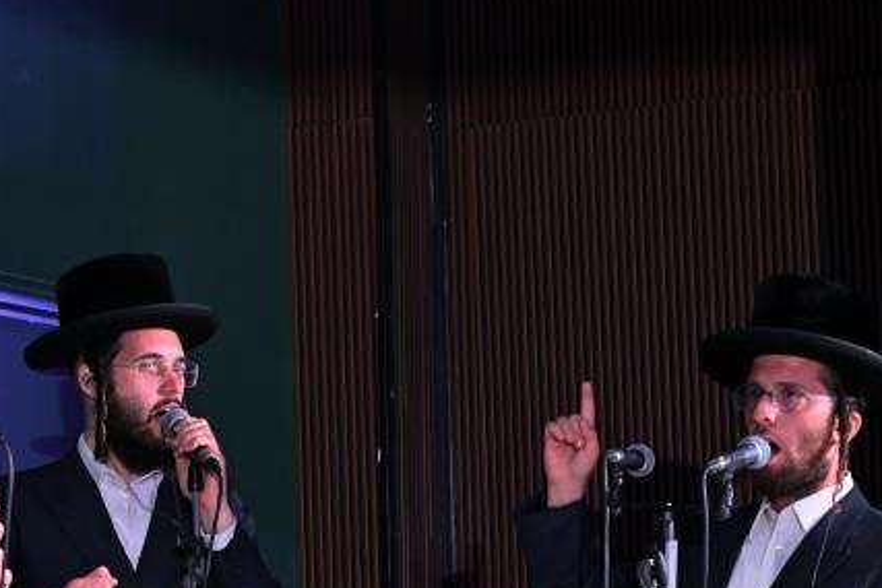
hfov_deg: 17.7
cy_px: 461
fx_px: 2818
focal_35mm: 115
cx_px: 225
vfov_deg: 11.9
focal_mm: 48
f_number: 4
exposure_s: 1/160
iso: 320
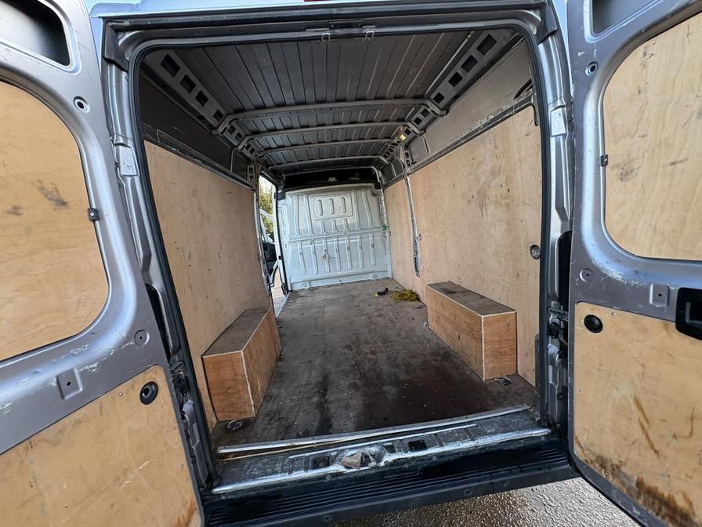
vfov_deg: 85.7
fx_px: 284
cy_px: 264
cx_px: 351
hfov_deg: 102.1
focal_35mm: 14
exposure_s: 1/137
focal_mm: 2.22
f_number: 2.2
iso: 80
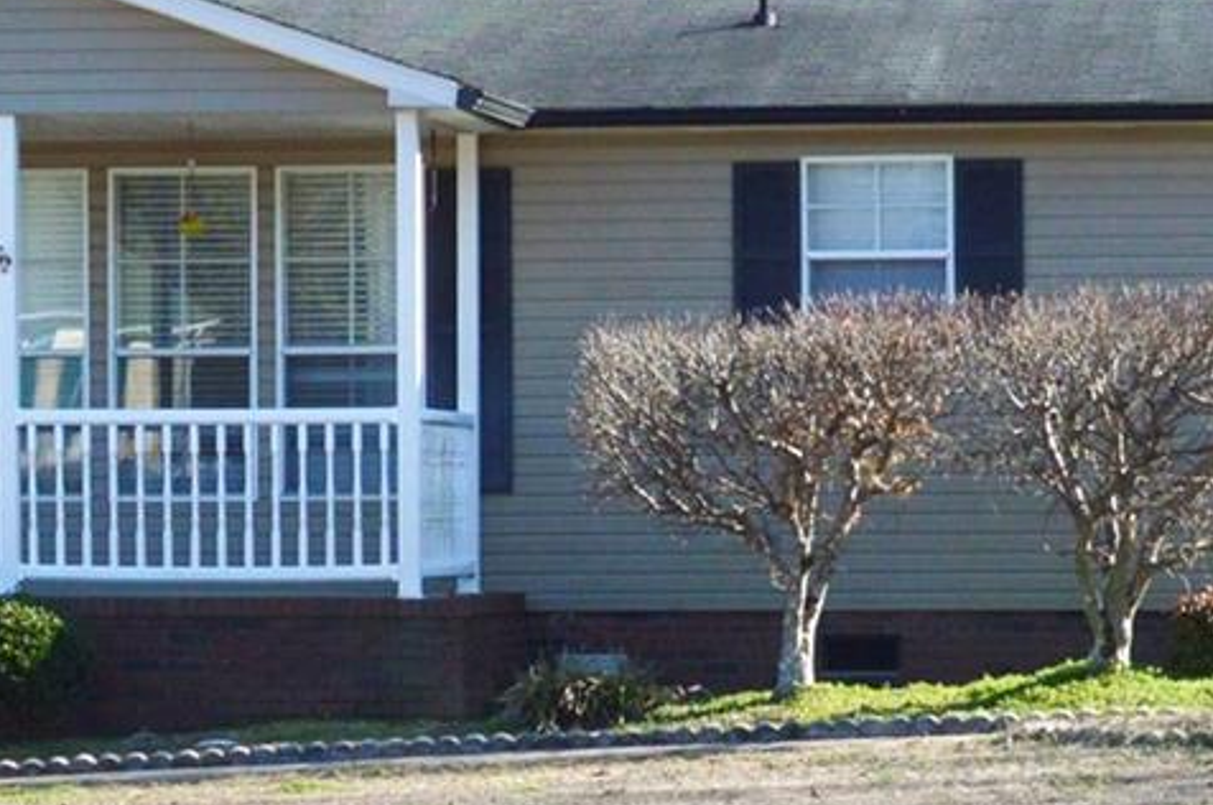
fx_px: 5215
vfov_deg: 8.8
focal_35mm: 155
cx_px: 606
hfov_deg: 13.3
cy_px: 559
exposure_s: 1/1250
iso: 400
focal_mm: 24
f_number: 5.6
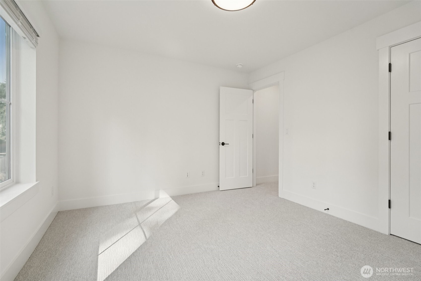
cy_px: 140
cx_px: 210
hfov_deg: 96.7
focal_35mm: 16
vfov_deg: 73.7
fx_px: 187
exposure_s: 1/80
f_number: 8
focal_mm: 16
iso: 1600
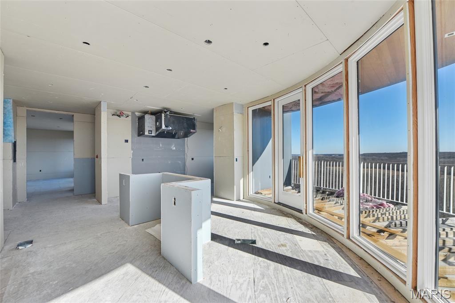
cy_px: 152
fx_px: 177
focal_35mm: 14
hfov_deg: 104.2
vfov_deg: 81.2
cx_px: 228
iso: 400
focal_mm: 14
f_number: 6.3
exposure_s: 1/640
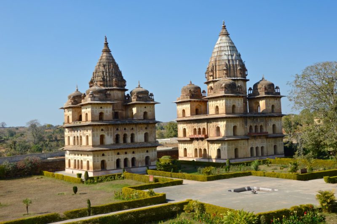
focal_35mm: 42
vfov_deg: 31.8
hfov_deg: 46.4
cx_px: 168
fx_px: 393
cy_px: 112
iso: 100
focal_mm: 28
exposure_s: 1/320
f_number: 9
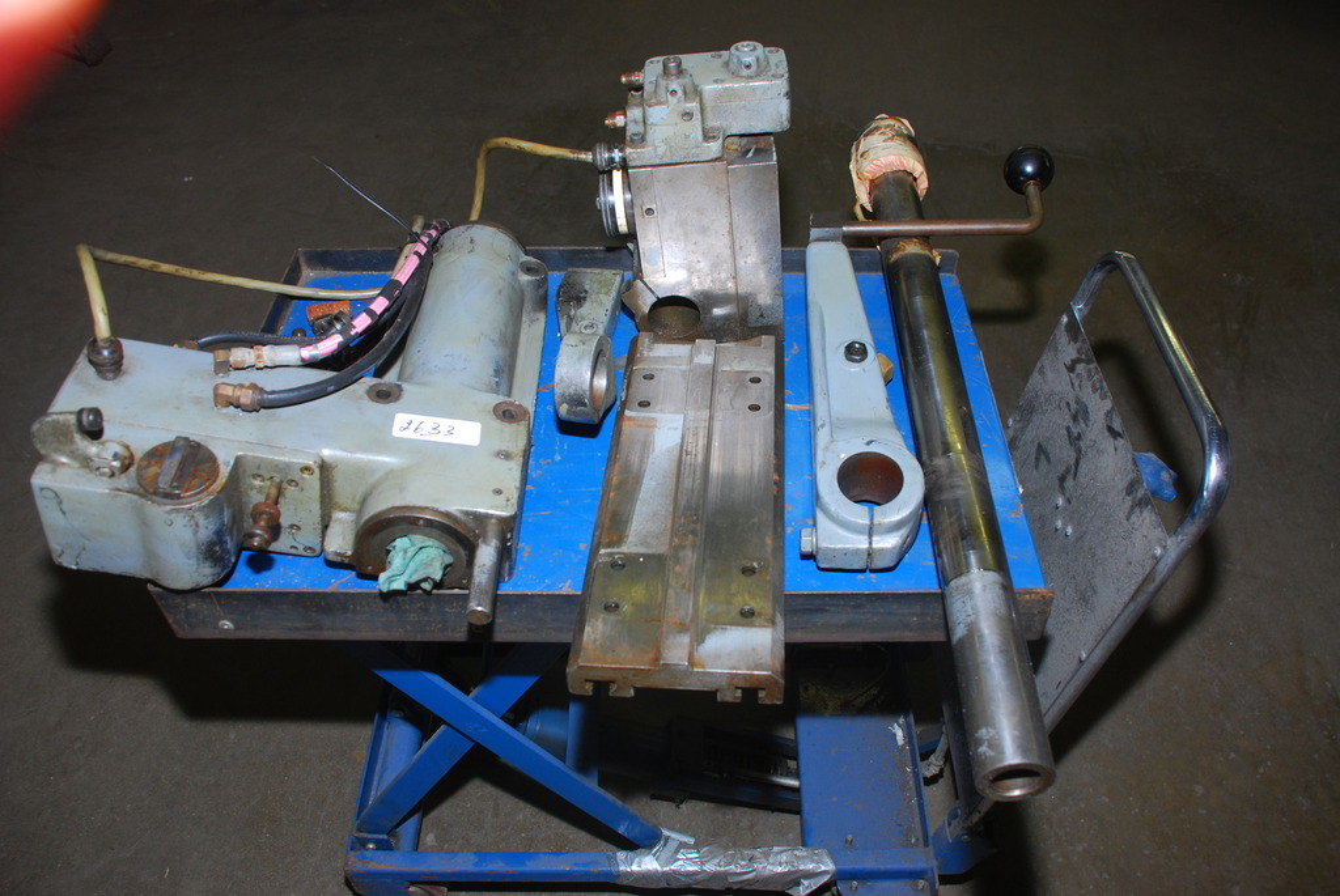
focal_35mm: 30
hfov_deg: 61.9
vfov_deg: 43.7
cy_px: 448
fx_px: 1118
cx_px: 670
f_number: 5
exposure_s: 1/60
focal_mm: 20
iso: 200
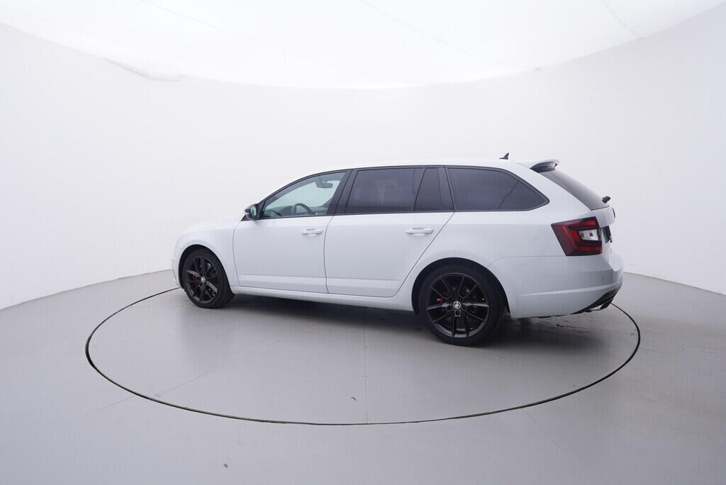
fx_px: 454
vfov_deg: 56.2
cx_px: 363
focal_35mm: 22
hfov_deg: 77.3
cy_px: 242
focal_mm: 15
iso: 200
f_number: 5
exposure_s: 1/80
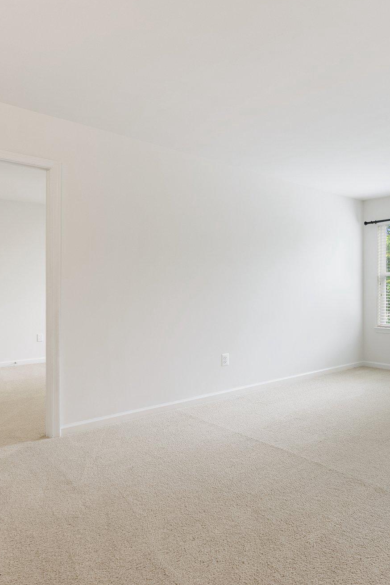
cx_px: 311
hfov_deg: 48.5
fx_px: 406
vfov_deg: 71.5
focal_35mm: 25
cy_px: 292
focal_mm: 16
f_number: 8
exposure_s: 1/8
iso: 640
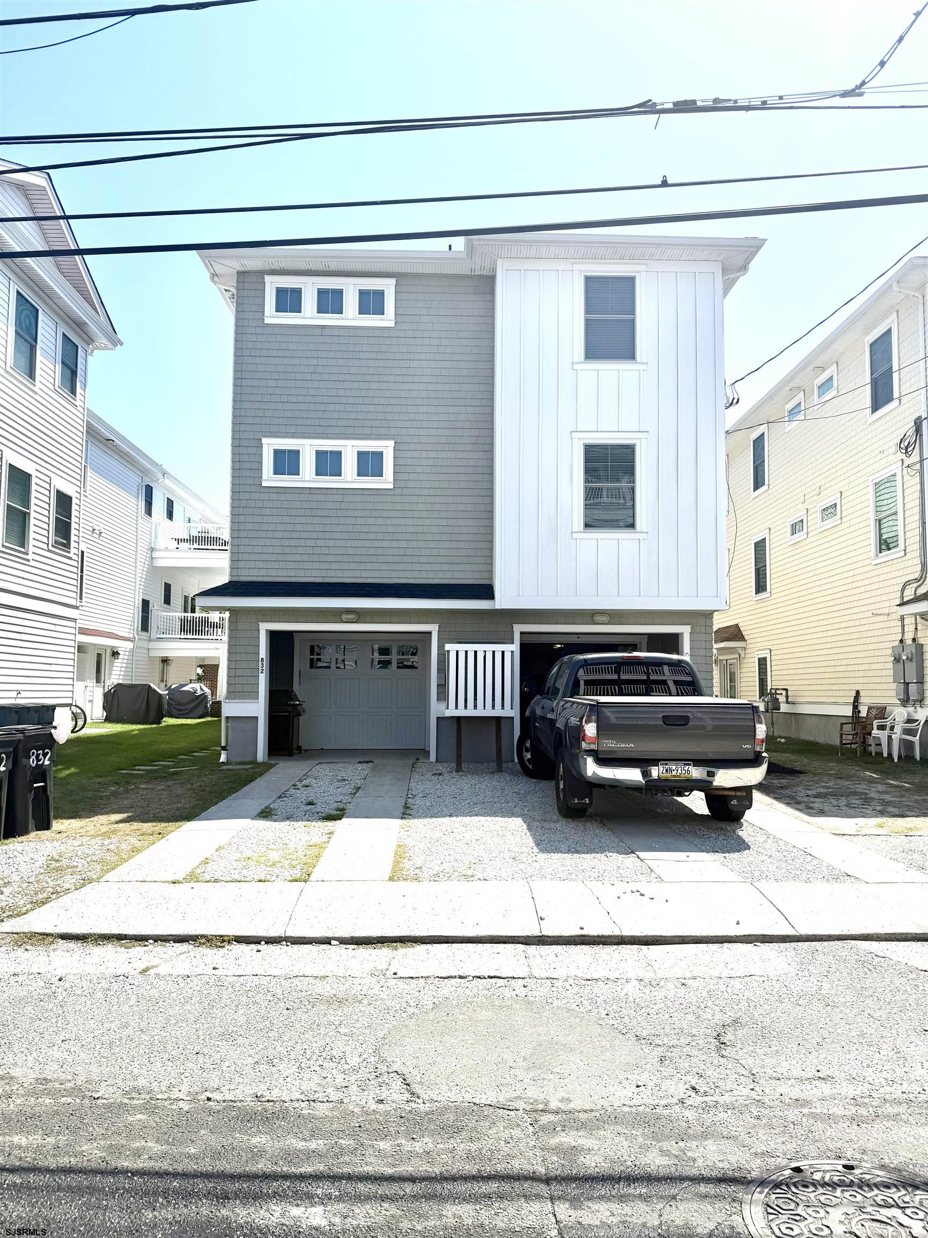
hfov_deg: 56.8
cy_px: 619
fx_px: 858
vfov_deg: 71.6
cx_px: 464
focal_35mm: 24
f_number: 1.78
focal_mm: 6.76
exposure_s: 1/6711
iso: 80
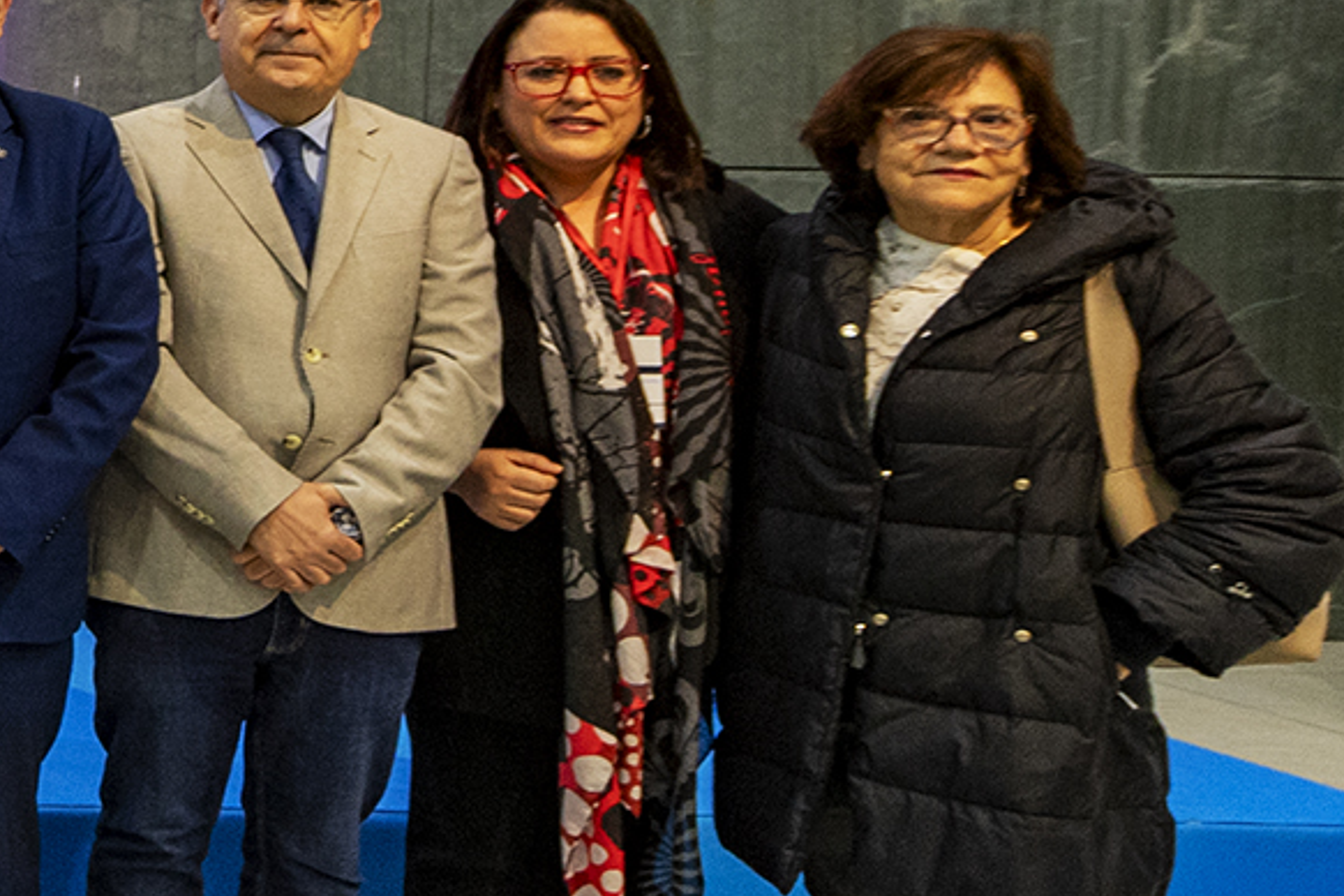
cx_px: -1335
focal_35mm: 73
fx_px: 2725
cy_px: 181
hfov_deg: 18.4
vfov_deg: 18.5
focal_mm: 18
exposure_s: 1/160
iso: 1600
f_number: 4
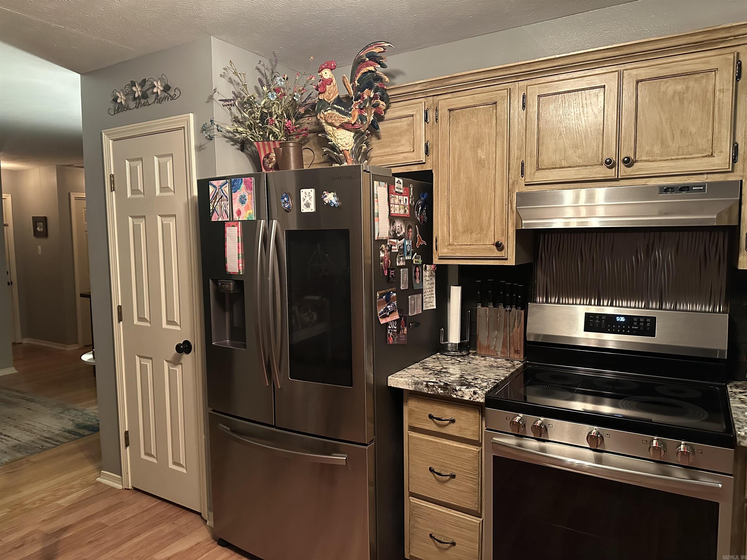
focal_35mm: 24
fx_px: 518
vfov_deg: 56.8
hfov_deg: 71.6
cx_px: 374
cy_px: 280
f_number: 1.78
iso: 800
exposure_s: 1/40
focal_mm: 6.86
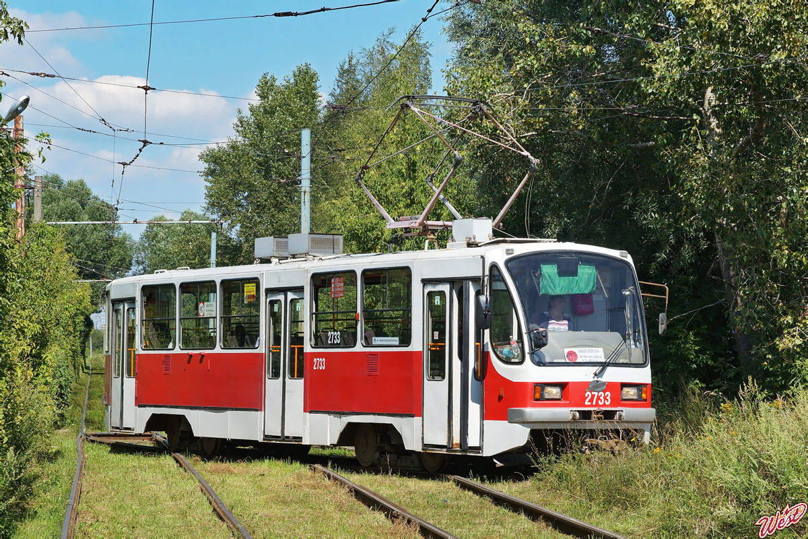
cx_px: 404
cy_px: 270
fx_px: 2020
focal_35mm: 90
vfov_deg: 15.2
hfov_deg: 22.6
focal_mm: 60
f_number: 10
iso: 200
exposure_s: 1/500
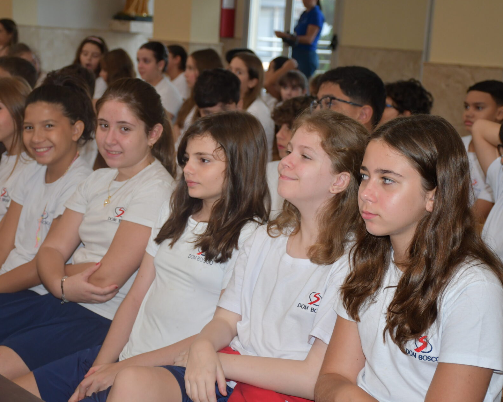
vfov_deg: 21.3
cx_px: 229
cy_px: 203
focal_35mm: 72
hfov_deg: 26.4
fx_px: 1072
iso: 900
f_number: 4.5
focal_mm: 42
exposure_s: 1/60
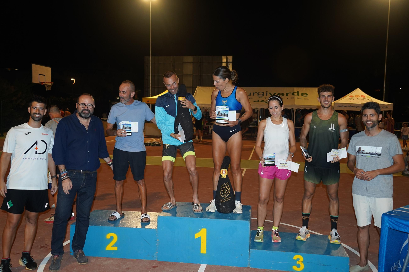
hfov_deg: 54.4
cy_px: 136
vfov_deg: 37.8
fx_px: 398
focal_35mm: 35
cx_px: 204
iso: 1250
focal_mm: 35
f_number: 3.5
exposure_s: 1/160
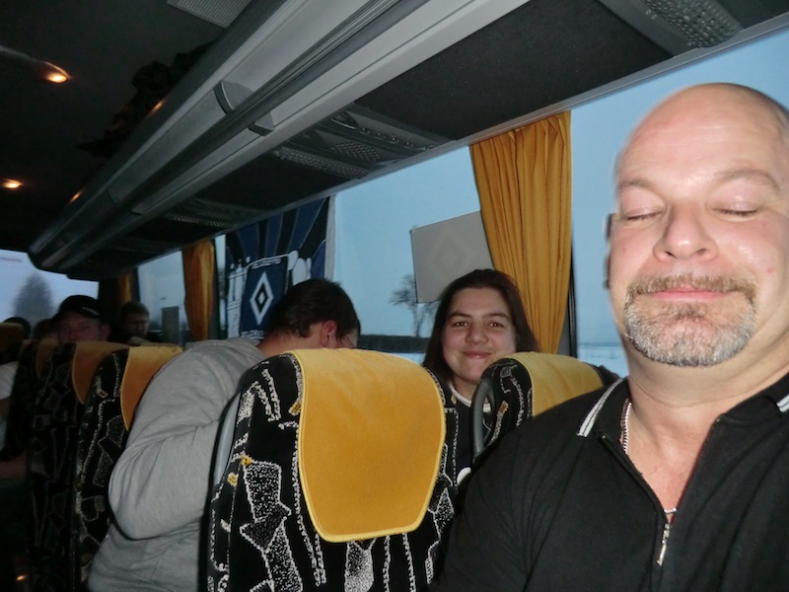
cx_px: 394
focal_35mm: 24
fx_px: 547
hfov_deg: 71.6
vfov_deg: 56.8
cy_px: 296
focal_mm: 4.3
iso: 400
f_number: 3.2
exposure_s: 1/50
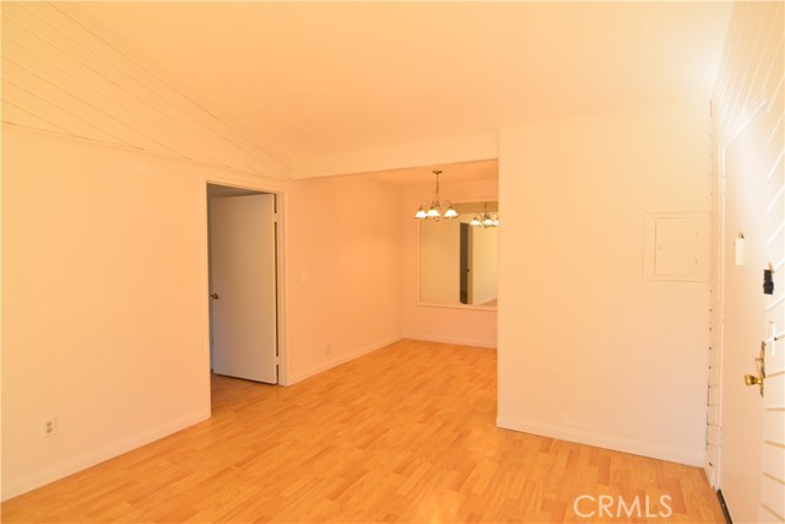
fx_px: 425
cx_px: 392
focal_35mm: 20
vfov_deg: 63.2
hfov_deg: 85.4
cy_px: 262
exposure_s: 1/125
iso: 400
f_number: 5.6
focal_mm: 13
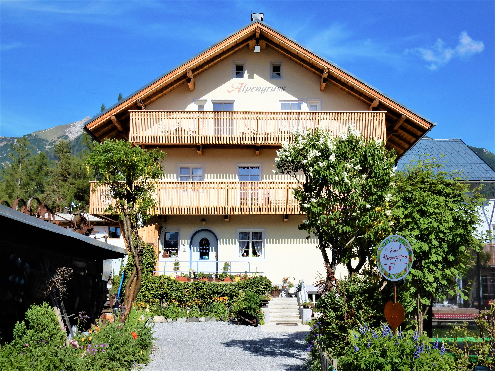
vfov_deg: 33.6
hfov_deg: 43.9
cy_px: 186
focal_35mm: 43
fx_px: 615
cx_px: 248
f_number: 4.2
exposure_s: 1/1600
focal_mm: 7.6
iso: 125
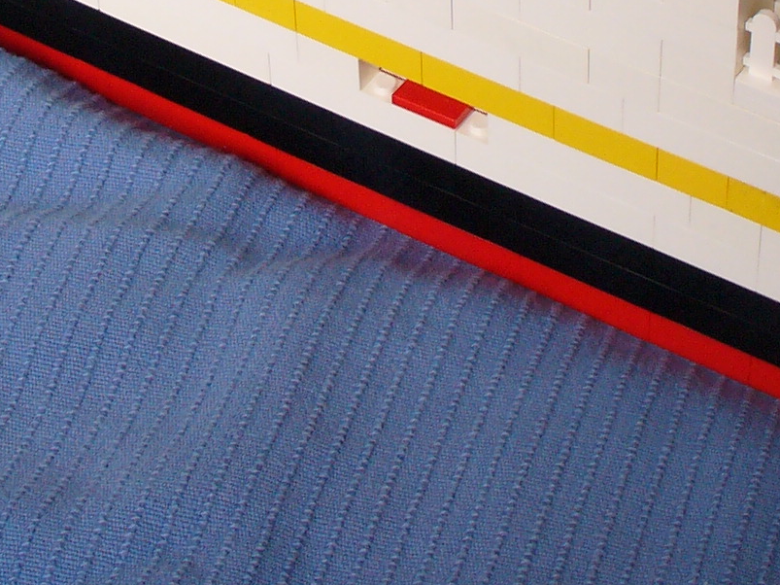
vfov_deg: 12.2
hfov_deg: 16.7
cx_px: 301
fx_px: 2658
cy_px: -182
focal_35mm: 118
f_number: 2.8
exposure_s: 1/30
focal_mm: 6.1
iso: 100
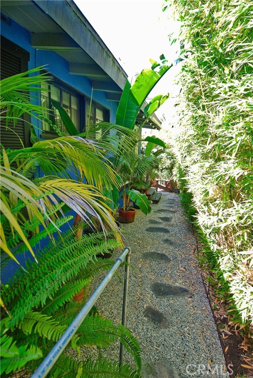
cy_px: 189
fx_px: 189
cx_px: 126
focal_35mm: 18
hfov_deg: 67.5
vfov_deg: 89.9
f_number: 4.5
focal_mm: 12
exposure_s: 1/80
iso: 200
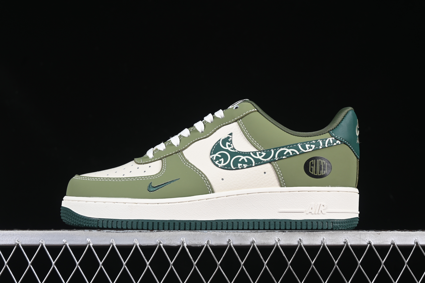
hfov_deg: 27.0
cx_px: 212
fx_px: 885
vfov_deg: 18.2
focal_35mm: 75
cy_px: 142
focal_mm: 50
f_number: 7.1
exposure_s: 1/80
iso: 160
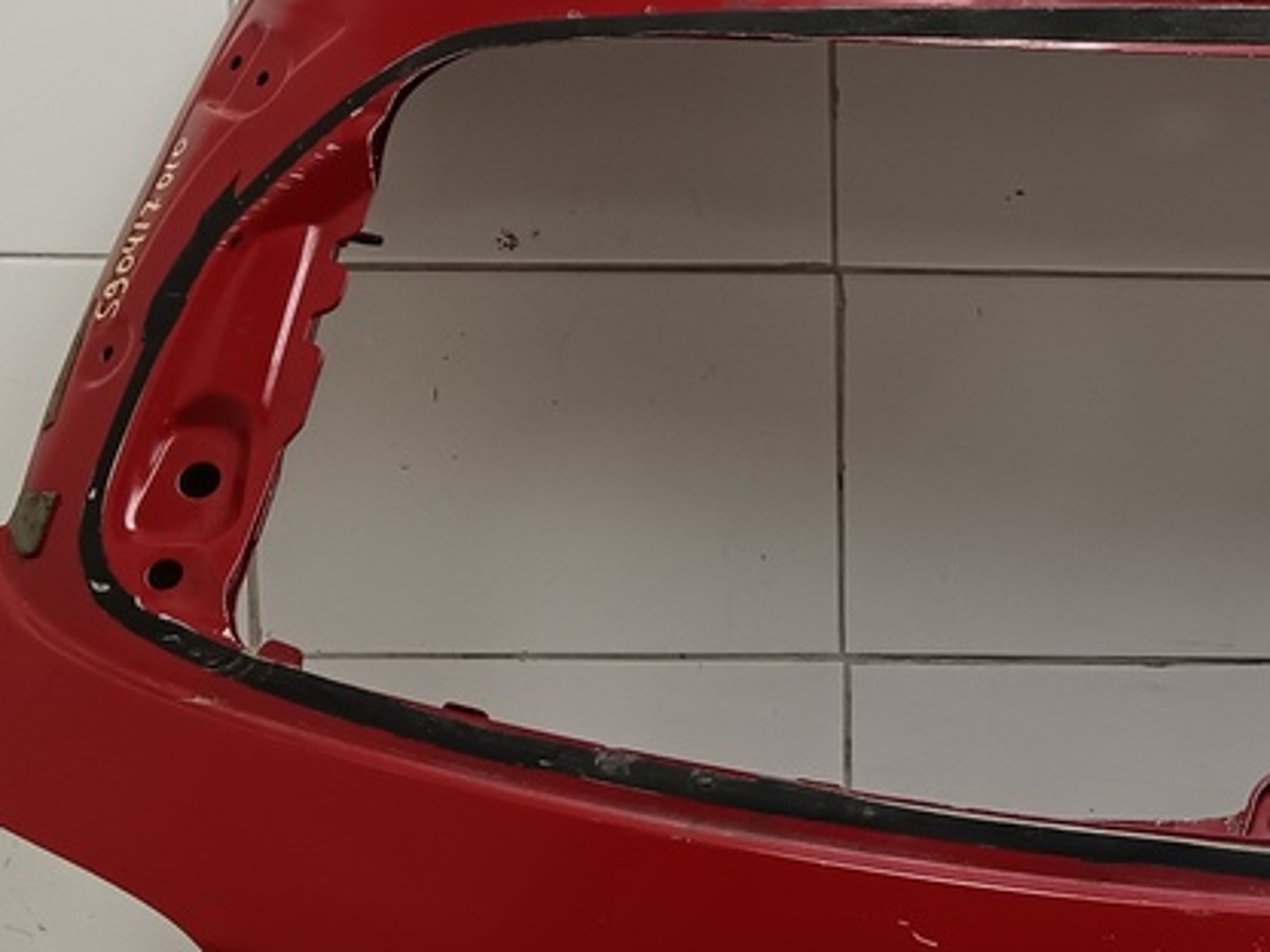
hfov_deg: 22.3
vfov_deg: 17.8
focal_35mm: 83
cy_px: 442
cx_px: 1395
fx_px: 3045
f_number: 1.9
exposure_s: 1/100
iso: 410
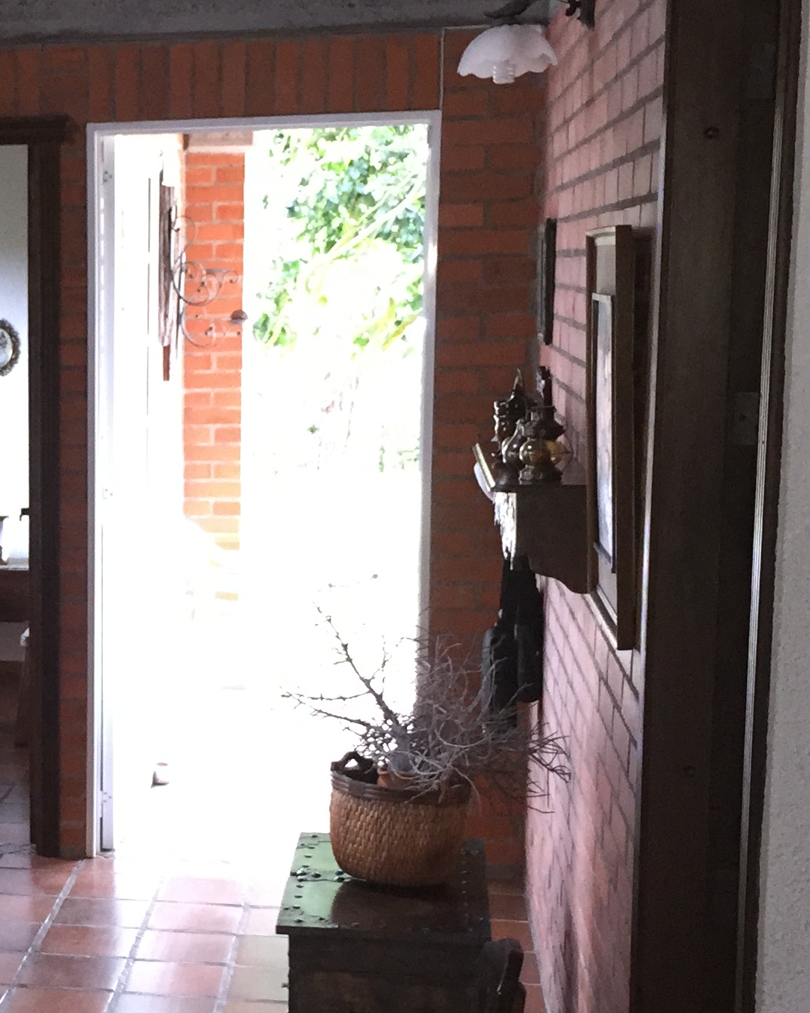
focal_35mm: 69
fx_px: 2068
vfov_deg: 27.5
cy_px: 600
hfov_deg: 21.0
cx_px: -98
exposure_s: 1/30
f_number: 2.2
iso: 250
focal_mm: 4.15
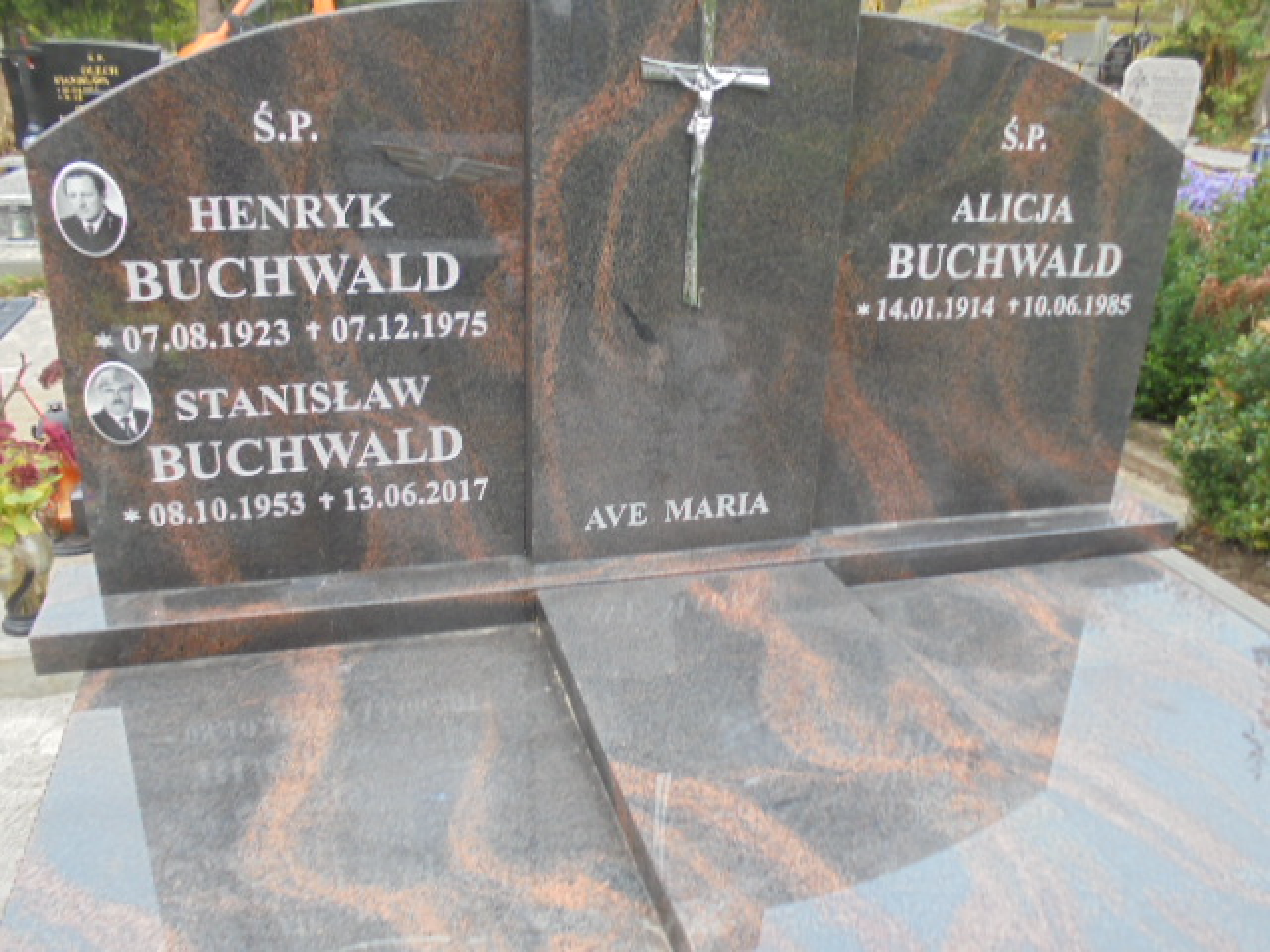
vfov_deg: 48.2
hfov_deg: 61.7
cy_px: 476
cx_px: 635
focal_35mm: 29
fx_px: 1064
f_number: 3.7
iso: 100
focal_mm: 5.3
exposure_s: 1/80
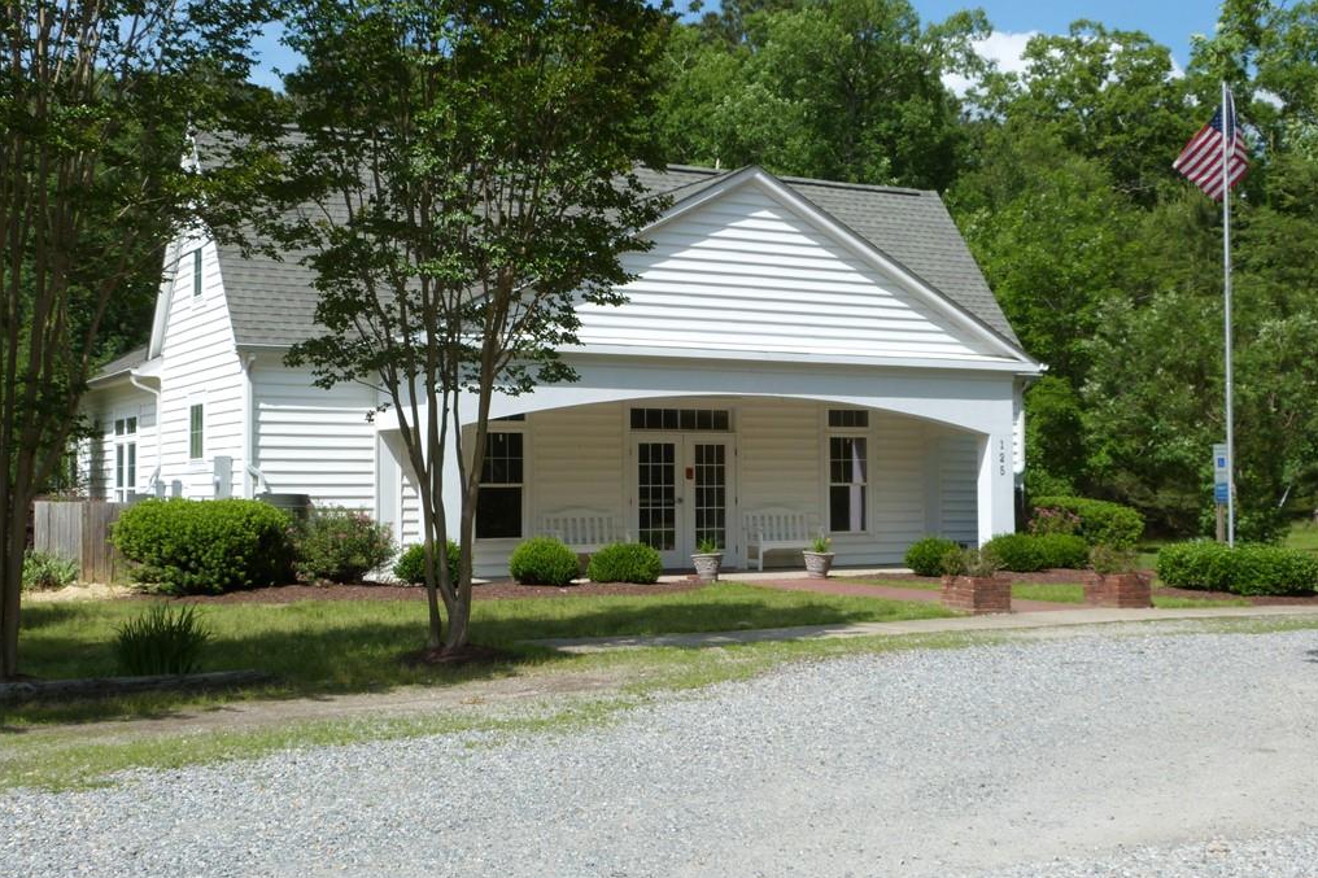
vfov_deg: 30.5
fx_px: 1611
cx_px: 658
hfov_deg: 44.5
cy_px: 413
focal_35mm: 44
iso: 100
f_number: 4.5
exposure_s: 1/640
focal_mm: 7.4
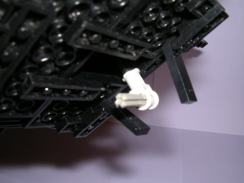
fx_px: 268
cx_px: 122
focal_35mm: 38
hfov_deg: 49.0
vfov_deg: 37.7
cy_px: 92
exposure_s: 1/60.1
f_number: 5.6
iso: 100
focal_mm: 5.8
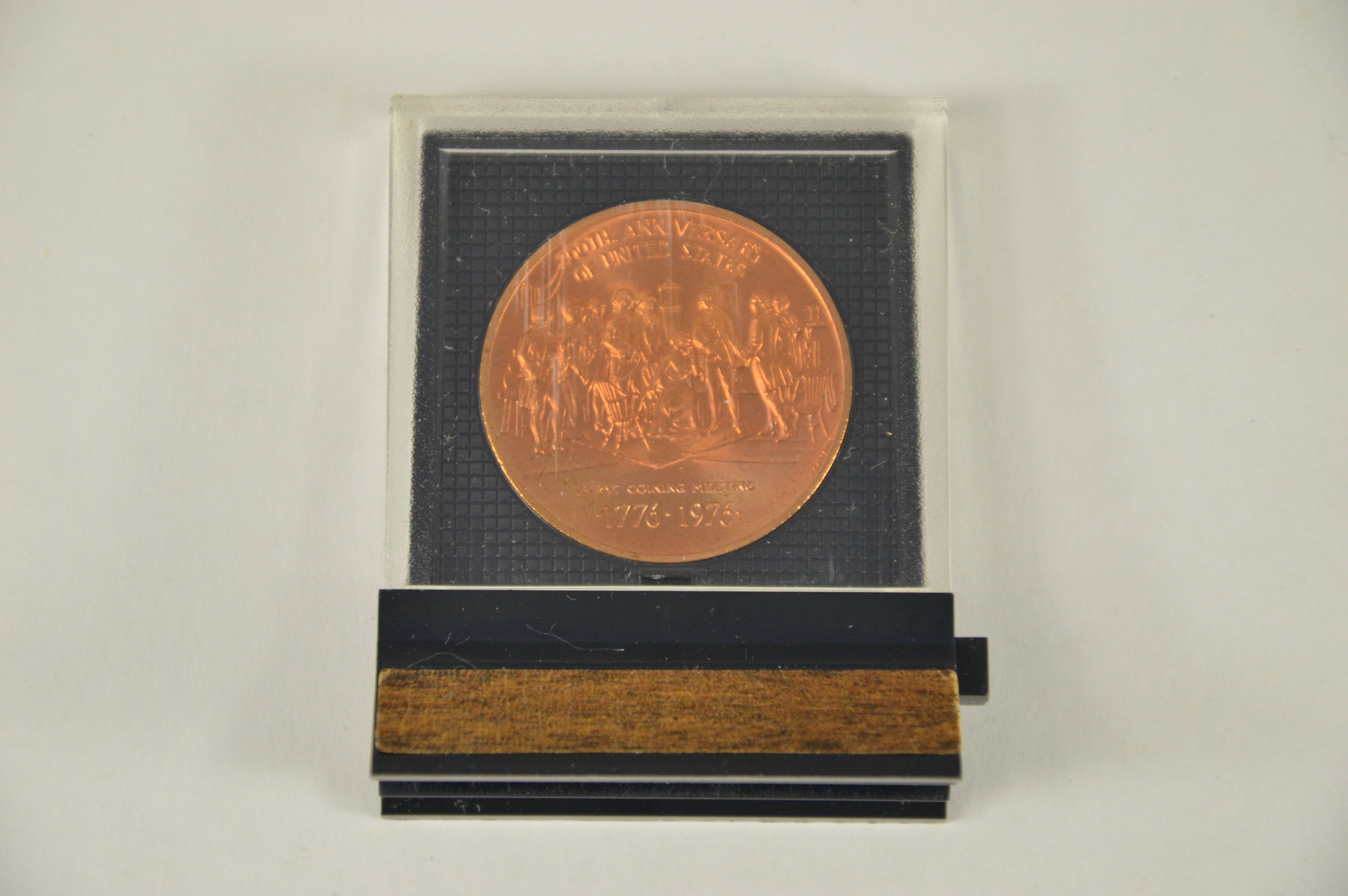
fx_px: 5892
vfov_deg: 8.7
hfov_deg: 13.1
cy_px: 448
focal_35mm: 158
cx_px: 674
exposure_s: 1/160
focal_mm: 105
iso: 800
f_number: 6.3
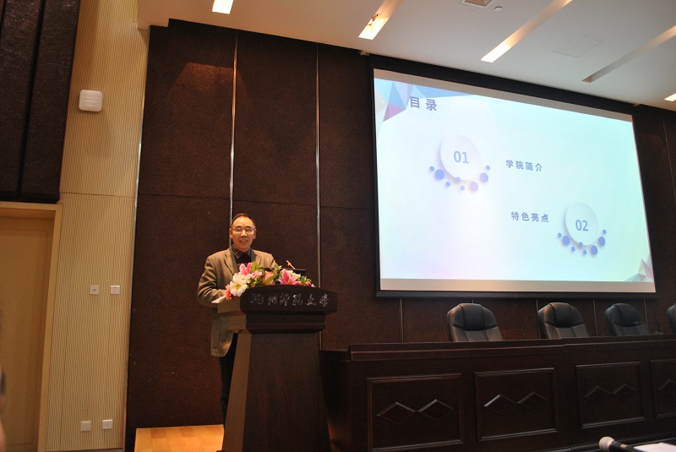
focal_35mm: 27
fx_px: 507
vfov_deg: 48.0
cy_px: 226
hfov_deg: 67.3
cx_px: 338
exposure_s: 1/25
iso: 400
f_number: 3.5
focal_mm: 18
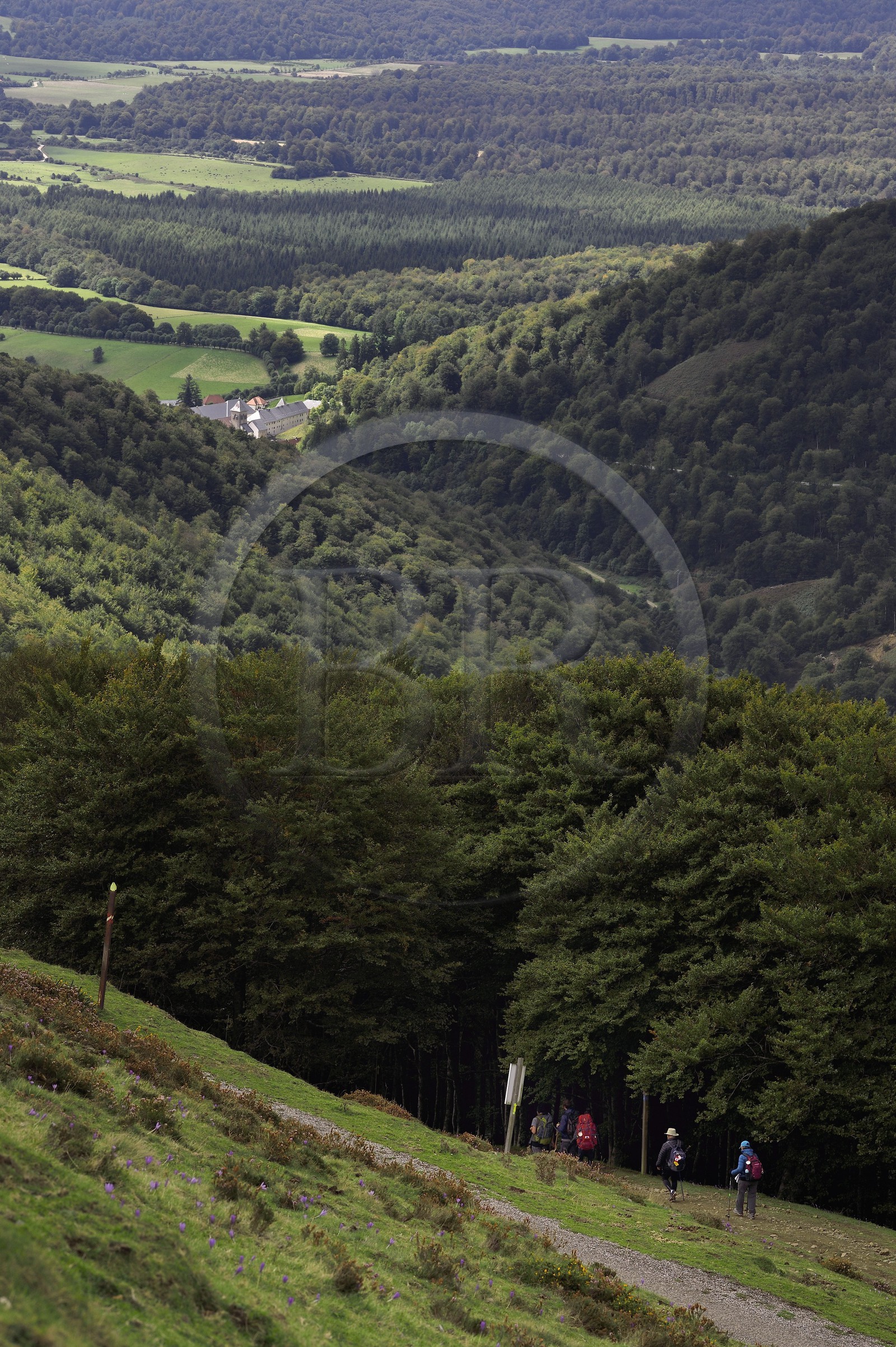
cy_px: 674
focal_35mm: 110
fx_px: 4110
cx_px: 448
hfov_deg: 12.4
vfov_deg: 18.6
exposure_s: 1/200
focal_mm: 110
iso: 200
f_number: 9
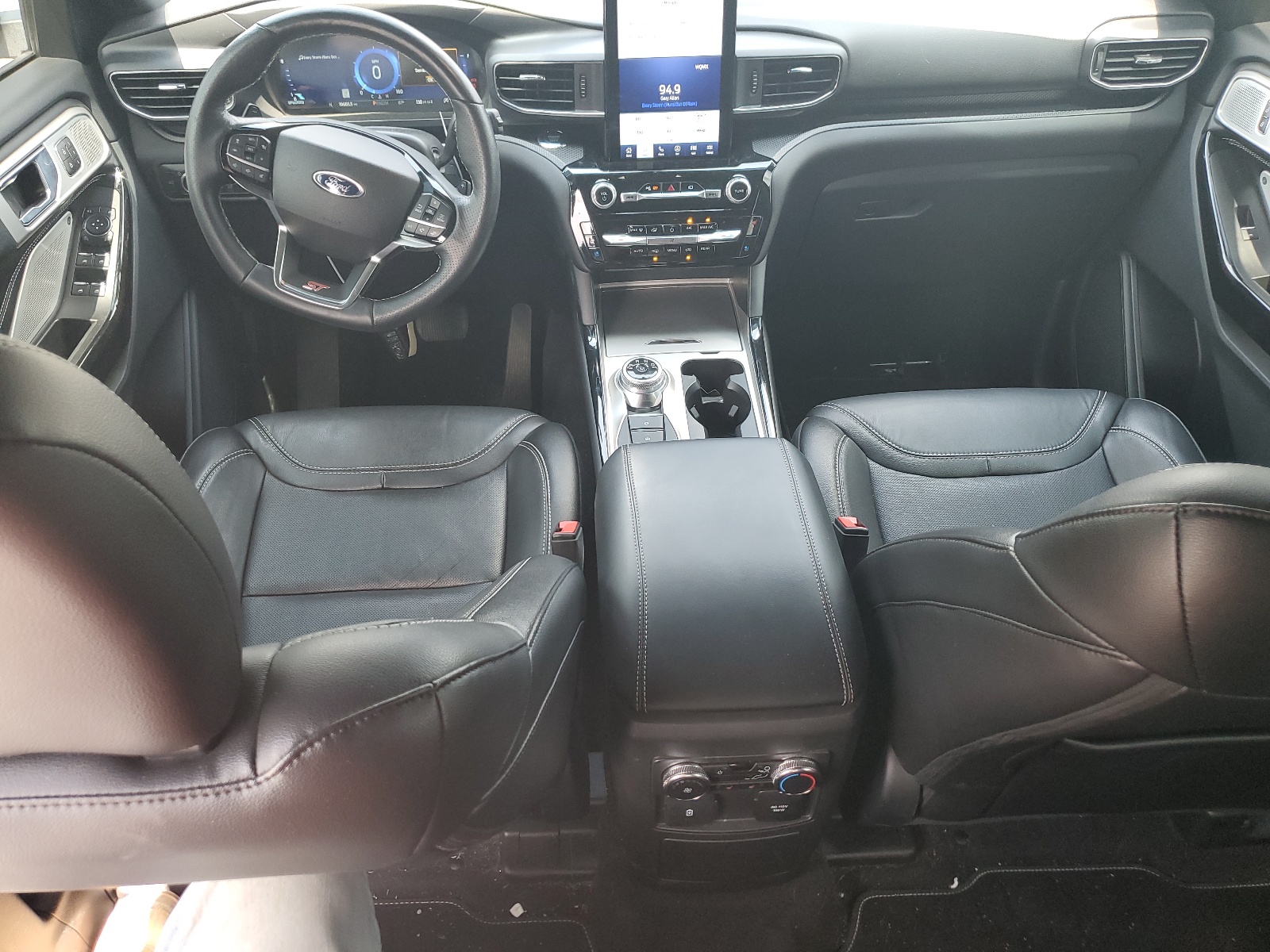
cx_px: 635
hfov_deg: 67.3
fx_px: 954
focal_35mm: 26
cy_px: 476
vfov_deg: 53.1
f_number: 1.5
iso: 83
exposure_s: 1/120
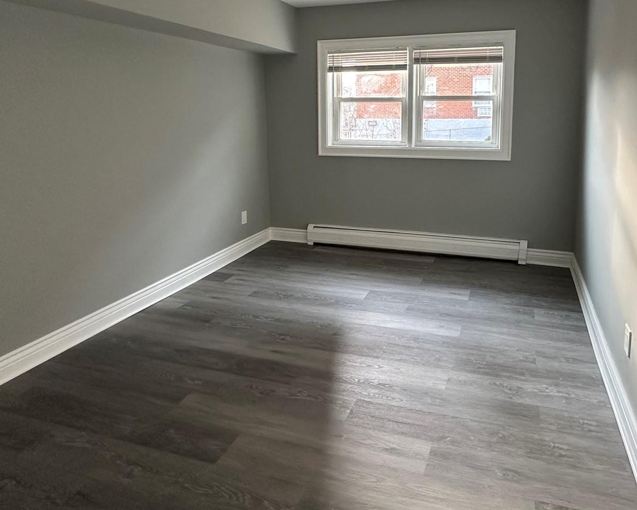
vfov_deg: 57.4
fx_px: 453
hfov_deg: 69.4
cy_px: 166
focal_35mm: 24
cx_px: 389
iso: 250
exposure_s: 1/99
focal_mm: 2.22
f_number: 2.2
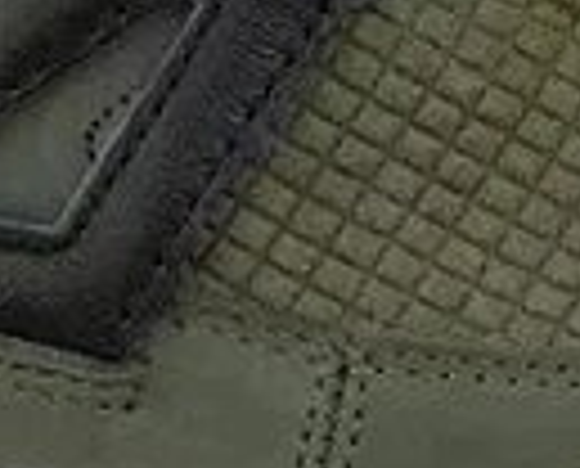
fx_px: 3220
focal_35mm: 187
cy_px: 536
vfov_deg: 8.2
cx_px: 629
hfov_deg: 10.2
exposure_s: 1/100
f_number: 2.4
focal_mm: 3.3
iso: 32
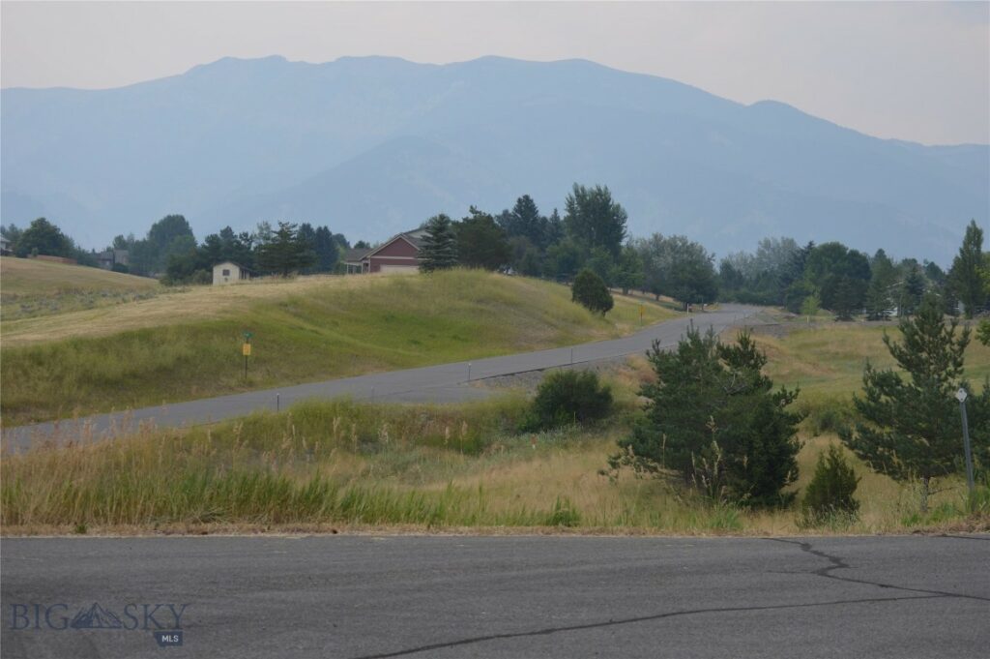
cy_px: 330
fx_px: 2267
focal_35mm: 82
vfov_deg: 16.5
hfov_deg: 24.6
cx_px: 495
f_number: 5.6
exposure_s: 1/125
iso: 100
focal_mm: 55
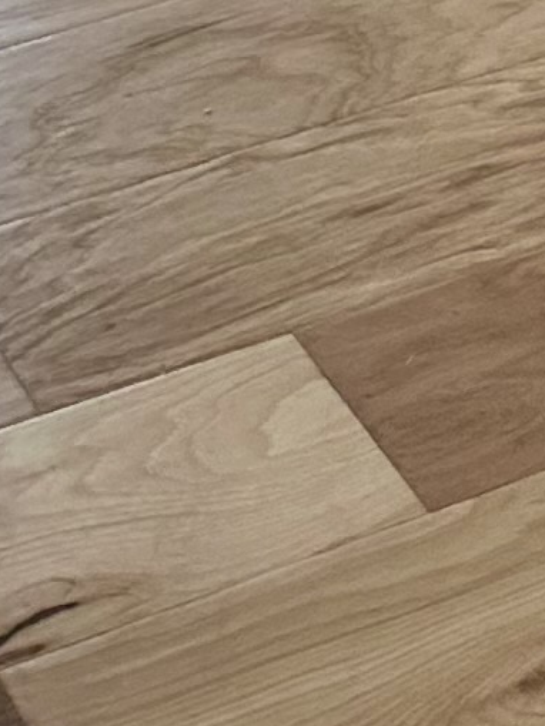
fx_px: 3987
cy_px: -1837
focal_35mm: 190
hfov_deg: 7.8
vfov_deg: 8.0
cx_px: 633
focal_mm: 6.86
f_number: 1.78
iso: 80
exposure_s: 1/186
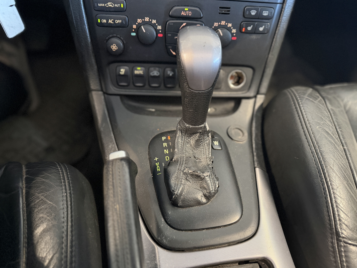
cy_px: 134
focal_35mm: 24
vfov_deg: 56.8
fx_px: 248
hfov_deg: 71.6
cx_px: 178
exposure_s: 1/37
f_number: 1.78
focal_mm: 6.76
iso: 1000
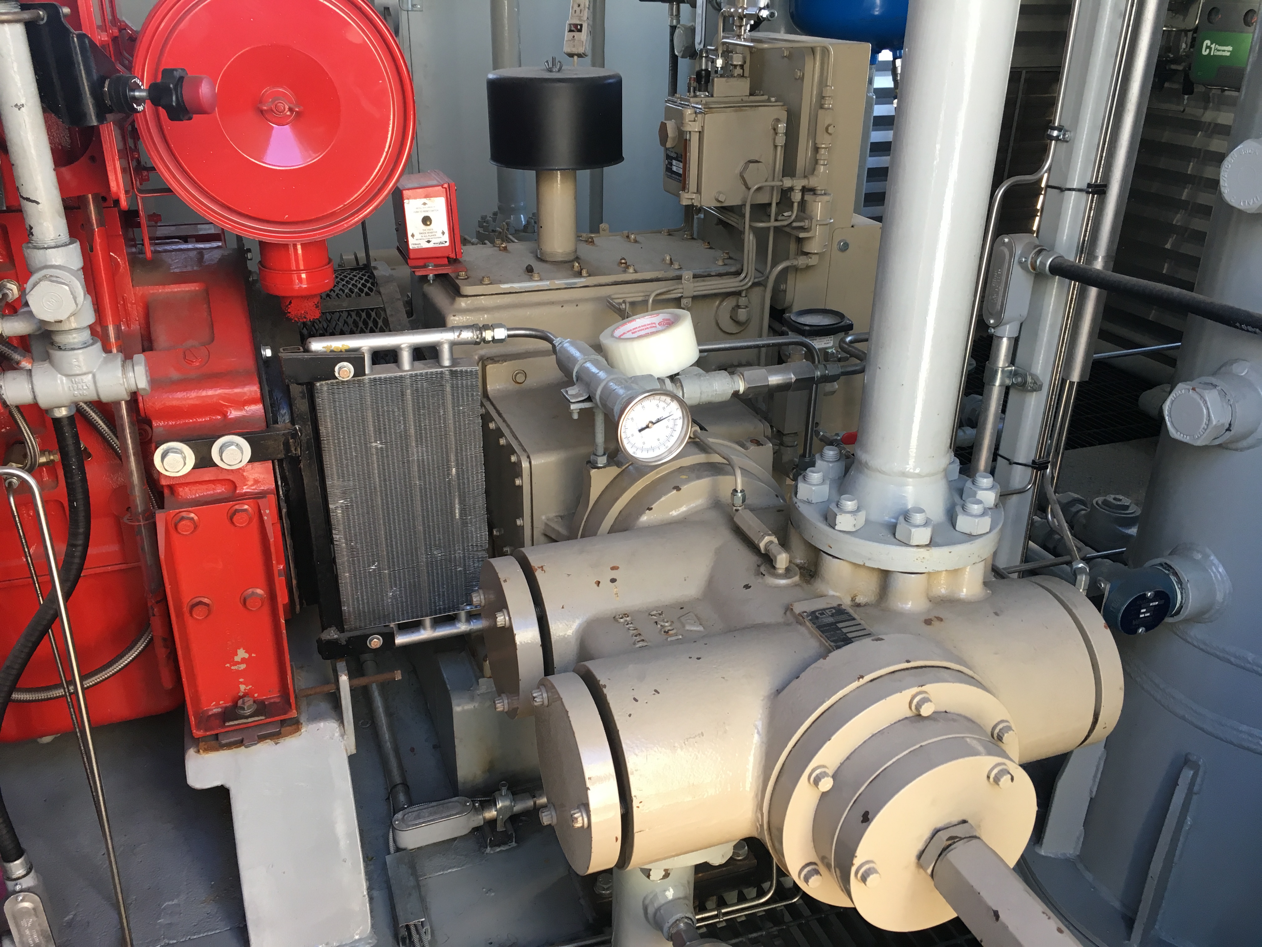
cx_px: 631
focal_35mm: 29
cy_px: 474
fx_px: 1057
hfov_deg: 61.7
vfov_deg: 48.2
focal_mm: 4.15
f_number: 2.2
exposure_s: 1/30
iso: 50
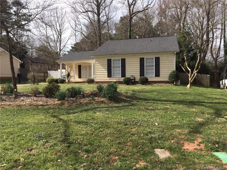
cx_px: 114
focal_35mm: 29
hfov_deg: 61.7
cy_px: 85
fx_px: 190
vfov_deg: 48.2
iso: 40
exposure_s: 1/1721
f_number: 2.2
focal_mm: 4.15
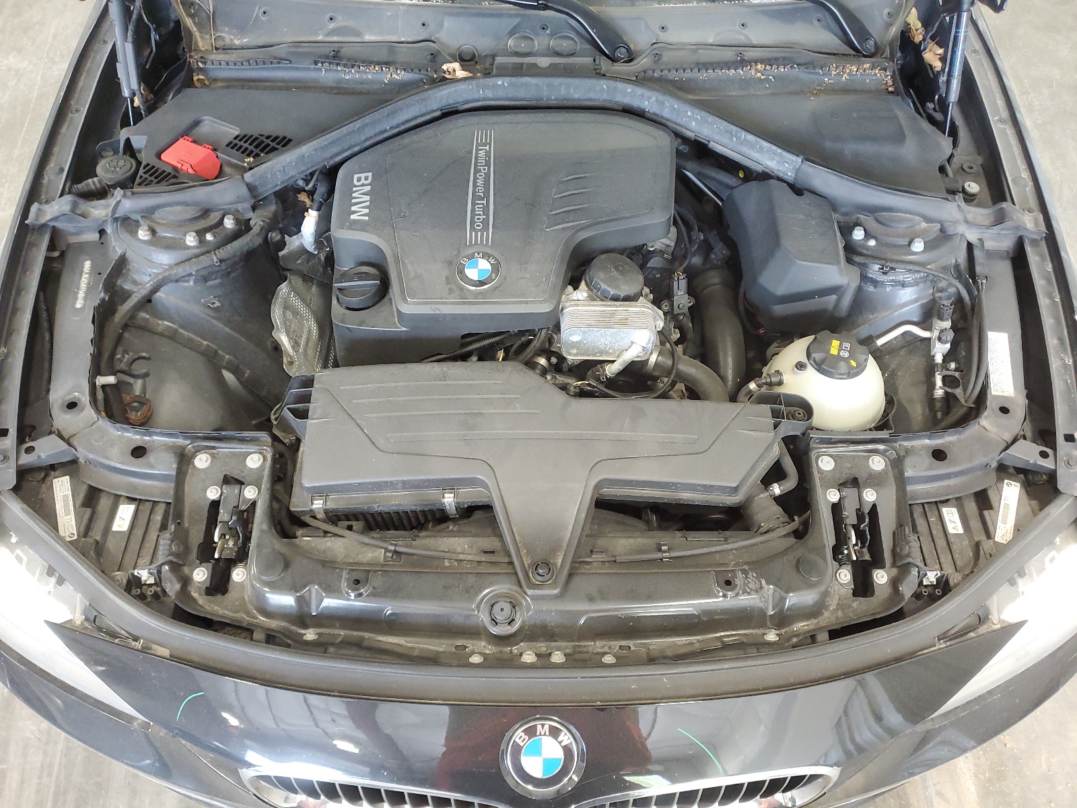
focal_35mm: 26
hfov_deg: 67.3
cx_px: 538
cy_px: 404
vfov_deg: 53.1
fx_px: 809
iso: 268
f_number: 1.5
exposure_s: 1/60.2
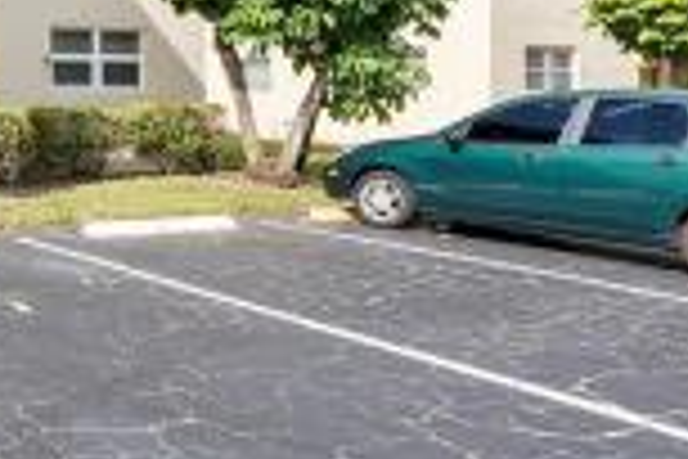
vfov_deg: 29.6
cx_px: -207
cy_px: 72
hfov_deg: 33.0
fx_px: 841
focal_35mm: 44
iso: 400
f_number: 9
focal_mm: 10
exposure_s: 1/640
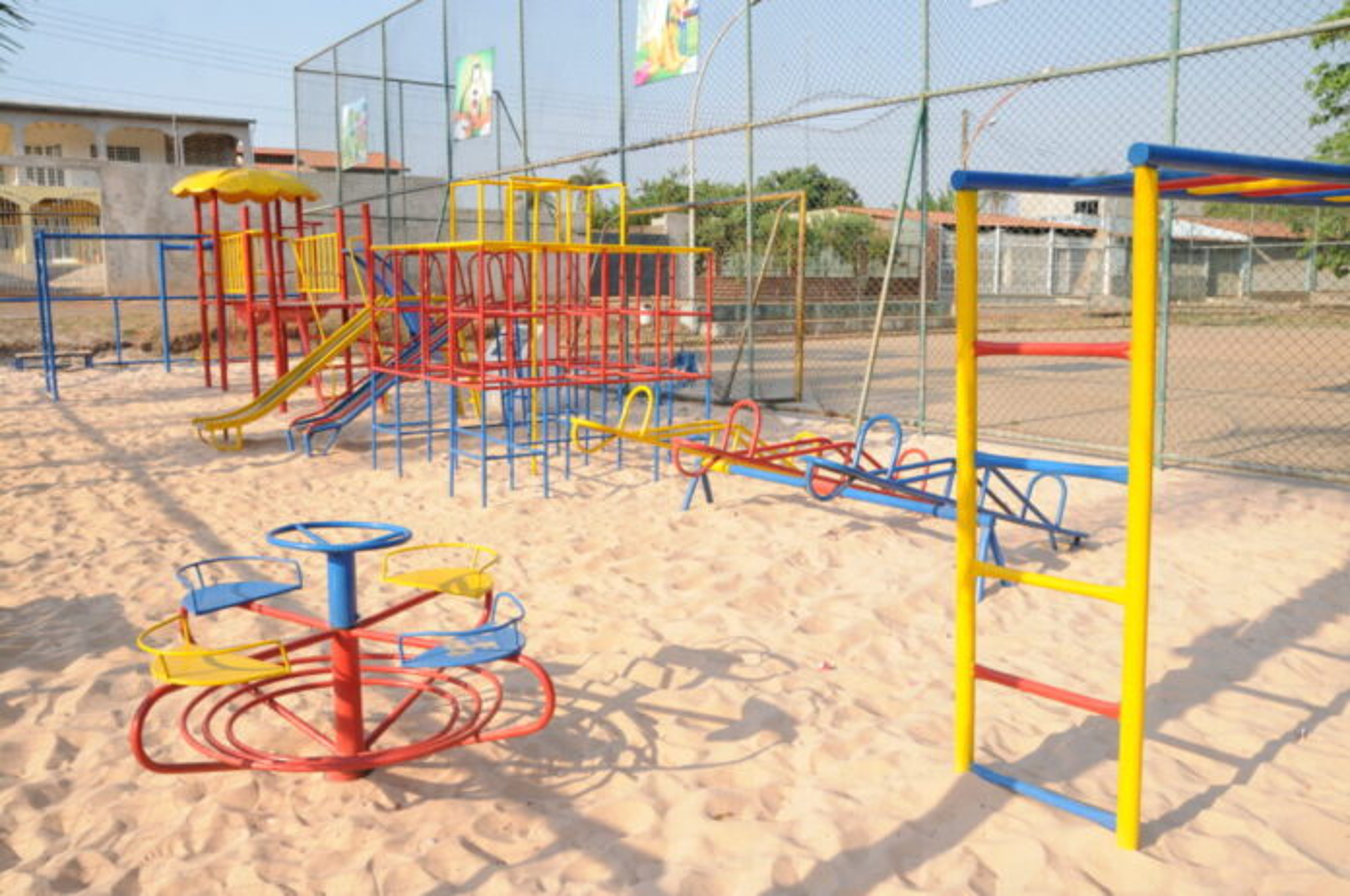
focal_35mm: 33
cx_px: 675
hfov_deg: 57.3
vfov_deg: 39.9
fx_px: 1236
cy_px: 448
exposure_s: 1/320
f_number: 5.6
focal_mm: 22
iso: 200
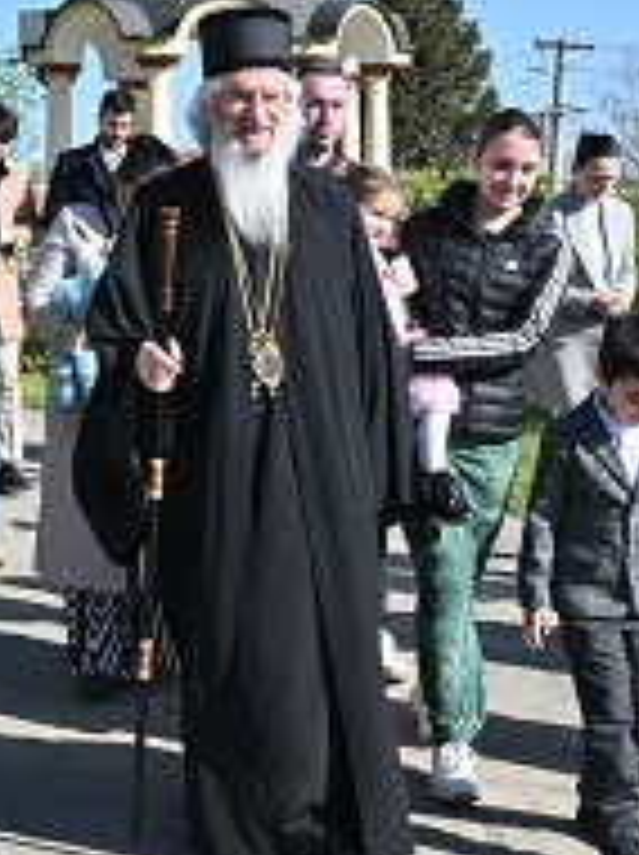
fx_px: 1801
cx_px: 198
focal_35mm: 73
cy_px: 338
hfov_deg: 20.0
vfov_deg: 26.6
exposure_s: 1/800
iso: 1250
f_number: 14
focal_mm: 24
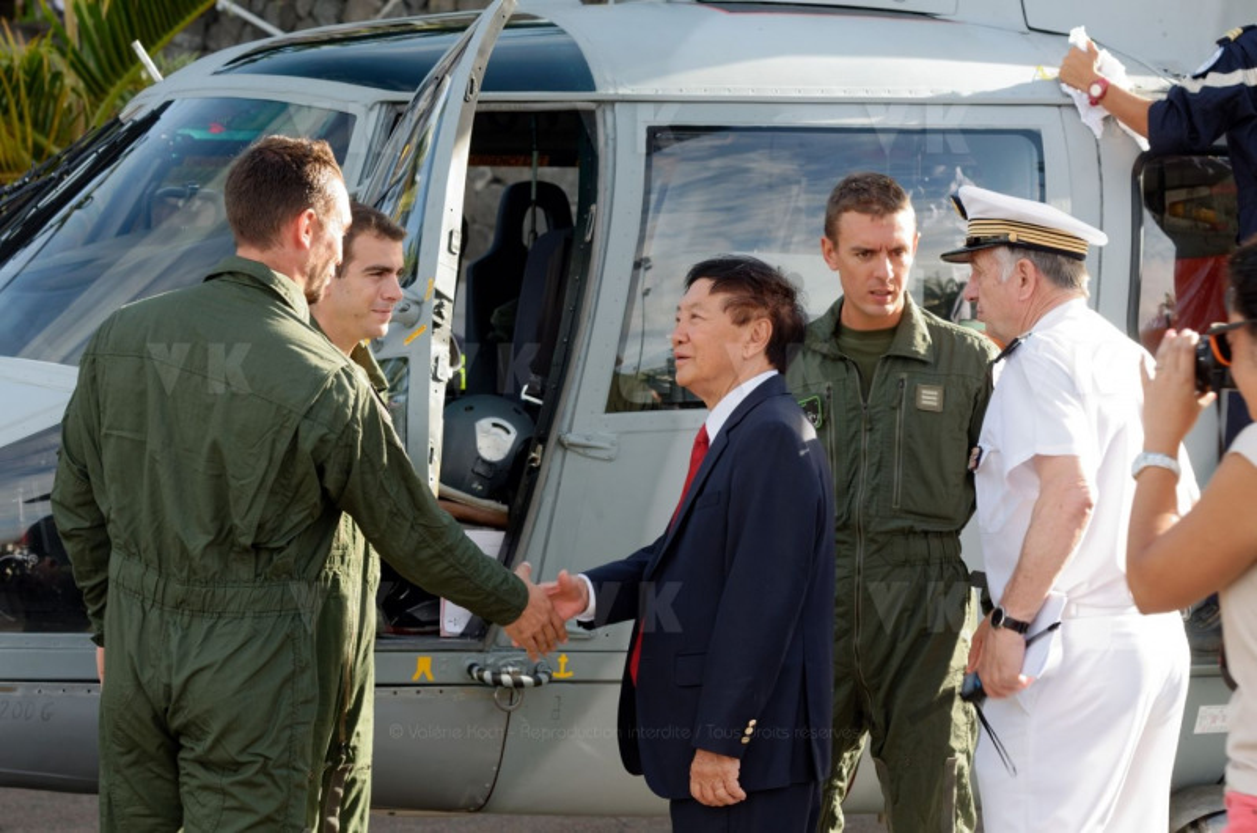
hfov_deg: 16.7
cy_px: 416
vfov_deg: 11.1
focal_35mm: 123
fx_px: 4286
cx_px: 628
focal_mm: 82
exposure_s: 1/100
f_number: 5.6
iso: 200
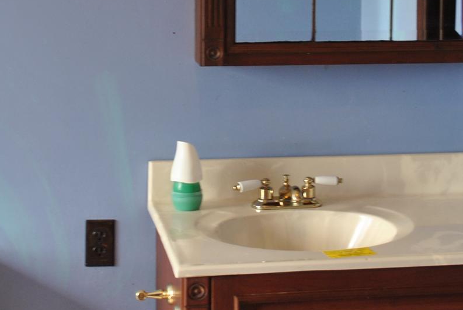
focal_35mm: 93
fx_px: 1198
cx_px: 248
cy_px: 56
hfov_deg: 21.9
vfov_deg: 14.7
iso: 220
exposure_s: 1/30
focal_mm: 24
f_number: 4
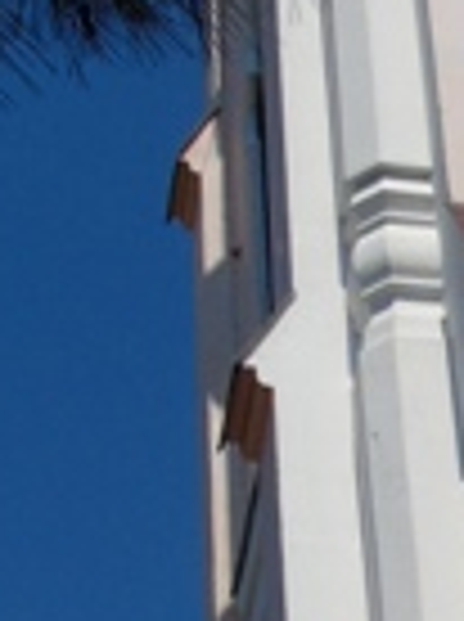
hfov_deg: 11.1
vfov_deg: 15.3
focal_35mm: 127
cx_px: 737
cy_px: 598
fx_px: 2277
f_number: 4.5
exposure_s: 1/1000
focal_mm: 4.4
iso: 80
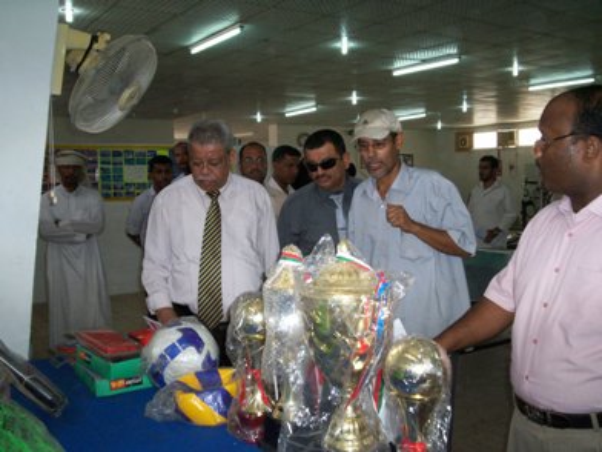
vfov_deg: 39.7
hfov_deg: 51.4
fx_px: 626
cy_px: 226
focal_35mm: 36
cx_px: 301
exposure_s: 1/64
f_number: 4.5
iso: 140
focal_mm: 5.9
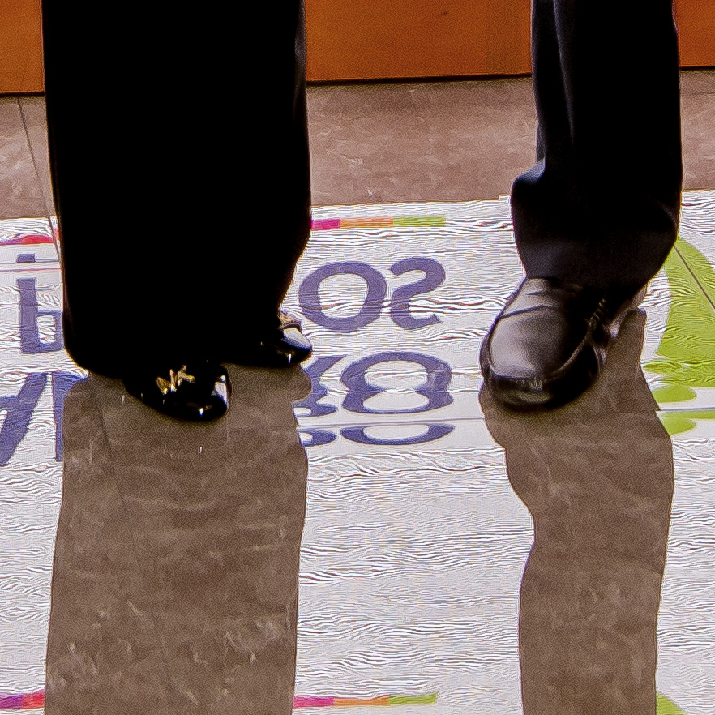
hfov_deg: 9.9
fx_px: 4136
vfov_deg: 9.4
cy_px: -624
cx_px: 169
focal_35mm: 177
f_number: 4
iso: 320
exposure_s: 1/60
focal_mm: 22
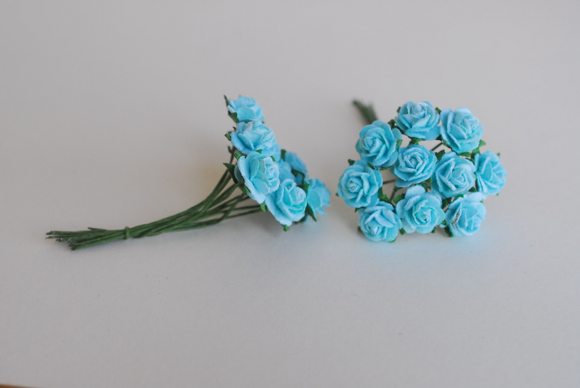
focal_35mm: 60
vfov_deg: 22.7
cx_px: 290
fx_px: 968
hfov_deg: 33.4
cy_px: 194
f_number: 5.6
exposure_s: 1/80
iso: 640
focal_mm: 40
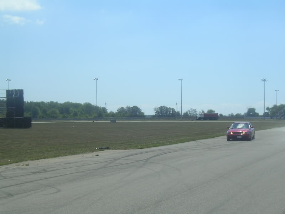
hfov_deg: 30.3
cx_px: 142
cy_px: 107
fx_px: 527
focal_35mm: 64
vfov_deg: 22.9
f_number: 6.5
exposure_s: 1/424
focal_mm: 10
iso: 50
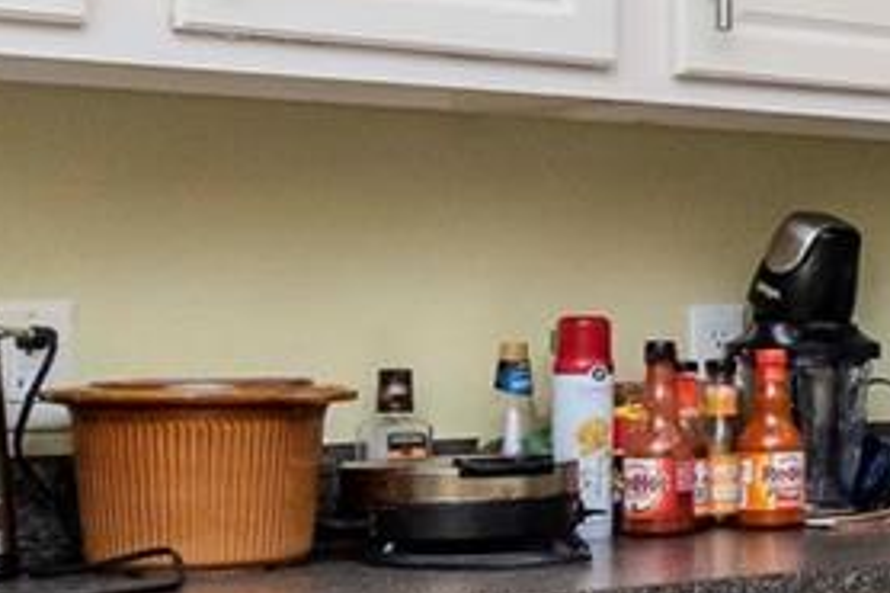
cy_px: 167
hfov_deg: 16.5
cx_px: 1770
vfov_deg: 14.4
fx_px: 2344
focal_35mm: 95
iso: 500
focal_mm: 11
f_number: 8
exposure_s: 1/60
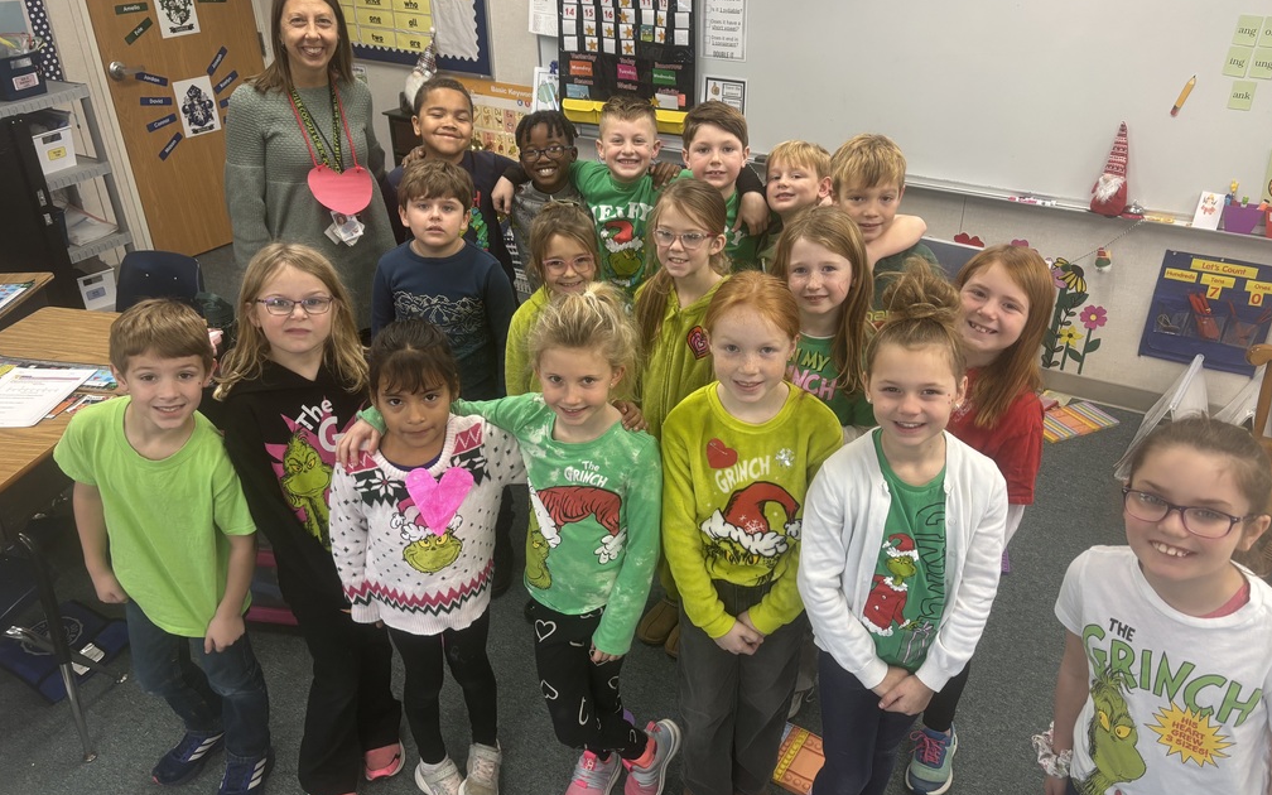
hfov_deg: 66.5
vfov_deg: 44.5
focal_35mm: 28
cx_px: 645
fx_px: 971
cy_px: 405
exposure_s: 1/60
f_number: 1.6
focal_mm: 5.96
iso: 100
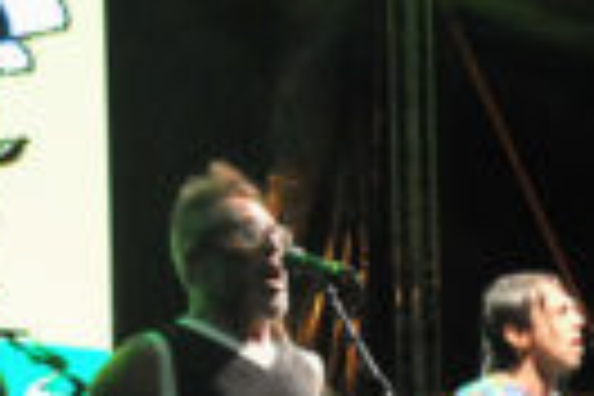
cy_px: 598
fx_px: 2244
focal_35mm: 136
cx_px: 990
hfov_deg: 13.8
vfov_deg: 9.8
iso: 3200
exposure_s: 1/60
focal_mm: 24
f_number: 3.8
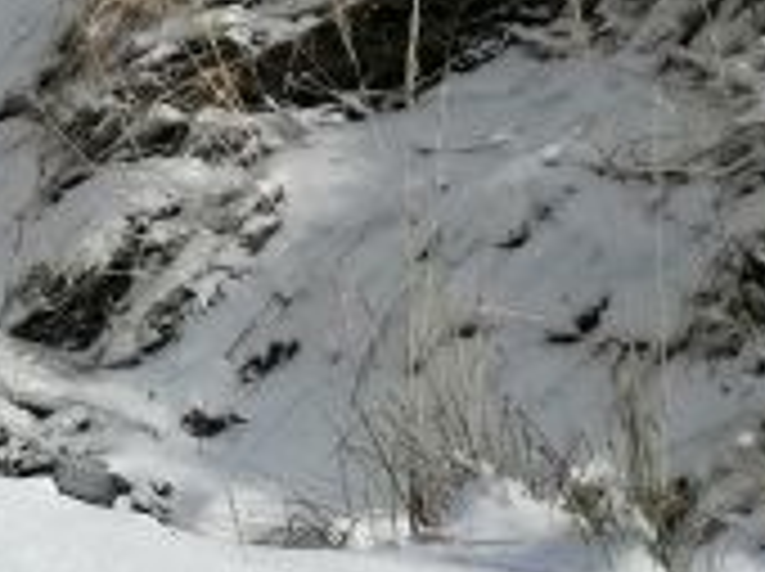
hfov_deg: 10.1
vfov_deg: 8.2
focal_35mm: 159
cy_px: -1009
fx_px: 3509
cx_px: -1310
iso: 50
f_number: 1.8
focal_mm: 4.75
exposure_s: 1/2674
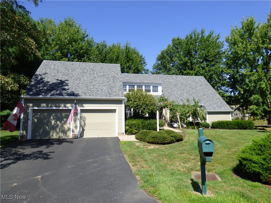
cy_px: 102
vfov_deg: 66.0
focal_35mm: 20
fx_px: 157
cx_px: 136
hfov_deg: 81.7
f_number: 2.8
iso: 100
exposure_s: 1/1300
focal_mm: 3.58
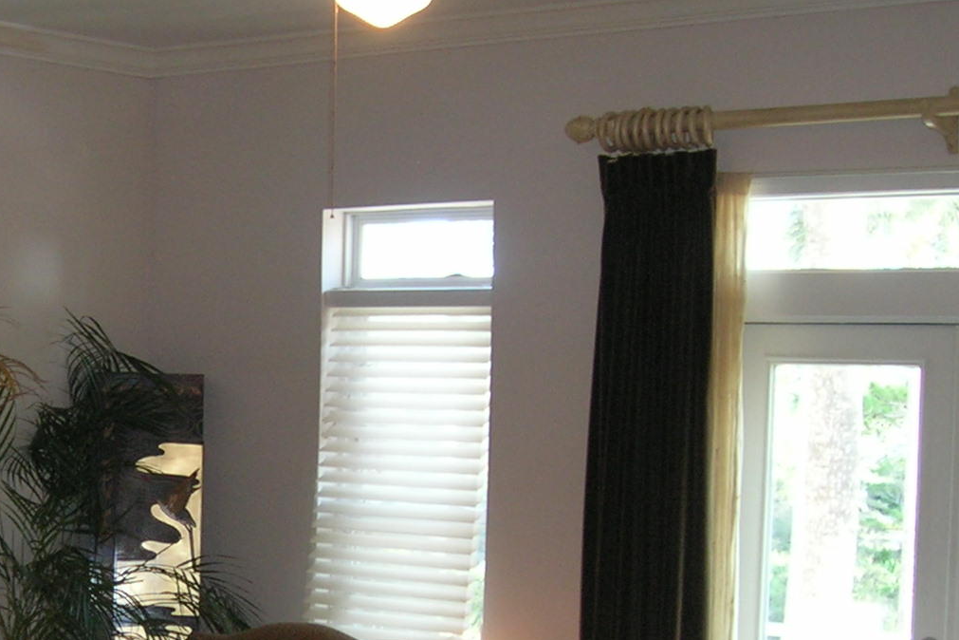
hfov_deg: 24.9
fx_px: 2131
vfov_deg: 16.9
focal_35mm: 80
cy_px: 523
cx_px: 163
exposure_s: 1/31.2
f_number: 2.9
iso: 93
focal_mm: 5.7
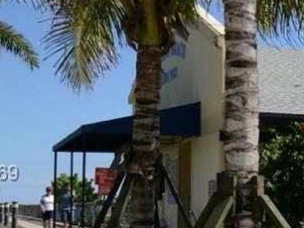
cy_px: 174
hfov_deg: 16.5
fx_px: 958
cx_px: 454
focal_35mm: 109
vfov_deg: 13.5
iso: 800
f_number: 11
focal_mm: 32
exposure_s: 1/1600
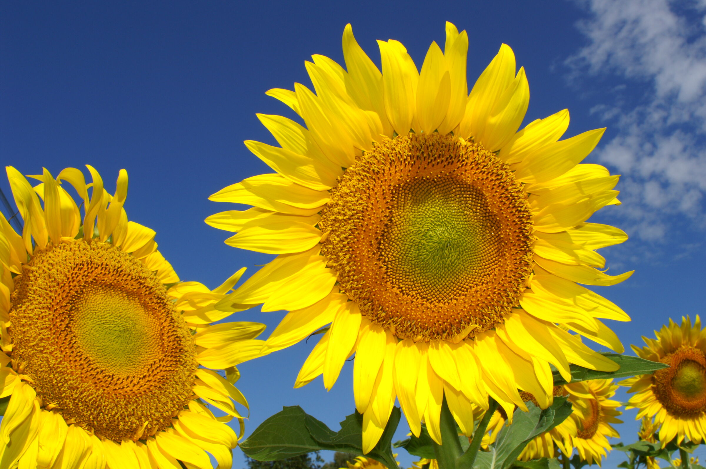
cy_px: 234
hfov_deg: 46.4
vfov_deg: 31.8
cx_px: 353
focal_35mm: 42
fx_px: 823
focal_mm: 28
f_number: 22
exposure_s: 1/125
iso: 200
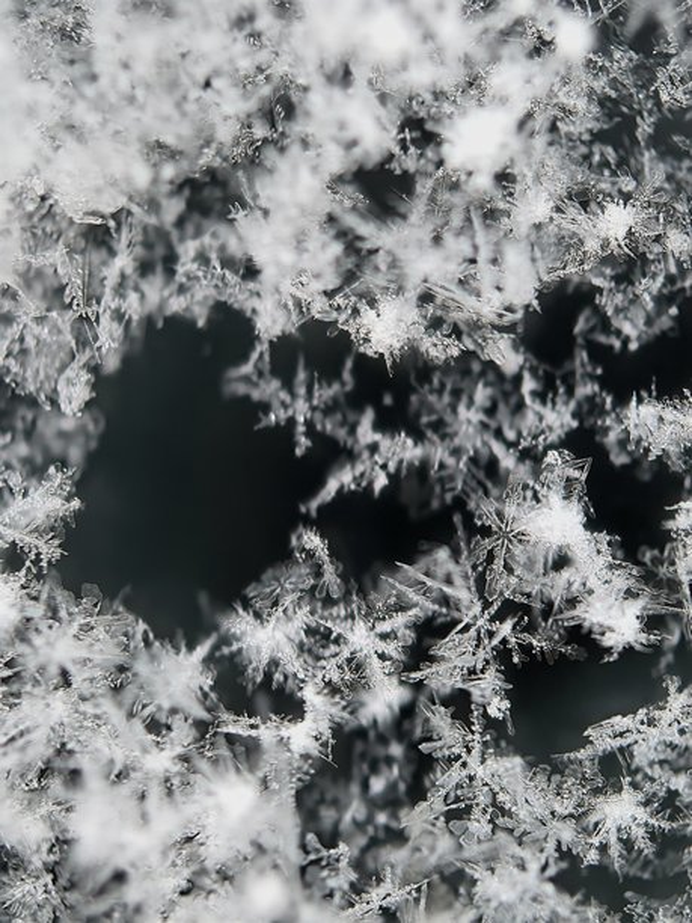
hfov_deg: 15.6
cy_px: 462
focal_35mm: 95
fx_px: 2532
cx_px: 346
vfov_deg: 20.7
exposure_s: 1/100
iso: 64
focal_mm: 15
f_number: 2.1
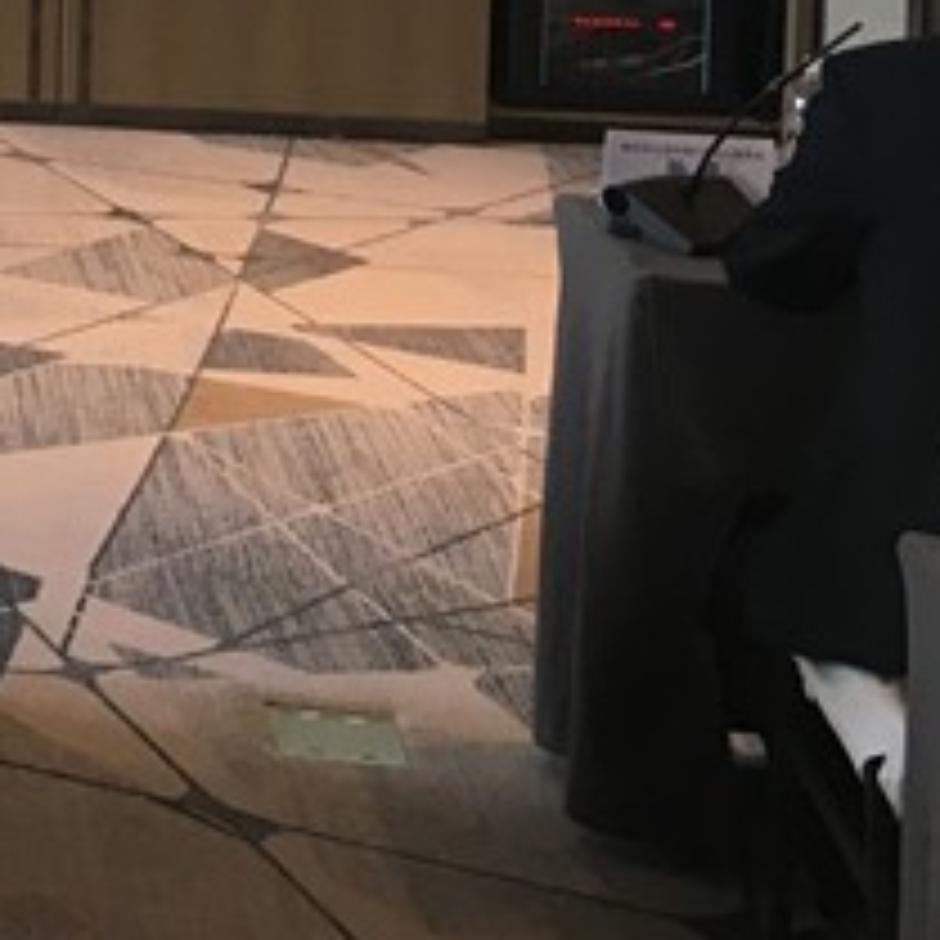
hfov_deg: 15.8
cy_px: -292
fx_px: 3011
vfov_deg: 16.7
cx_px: -616
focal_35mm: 98
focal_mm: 4.15
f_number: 2.2
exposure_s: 1/33
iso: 40
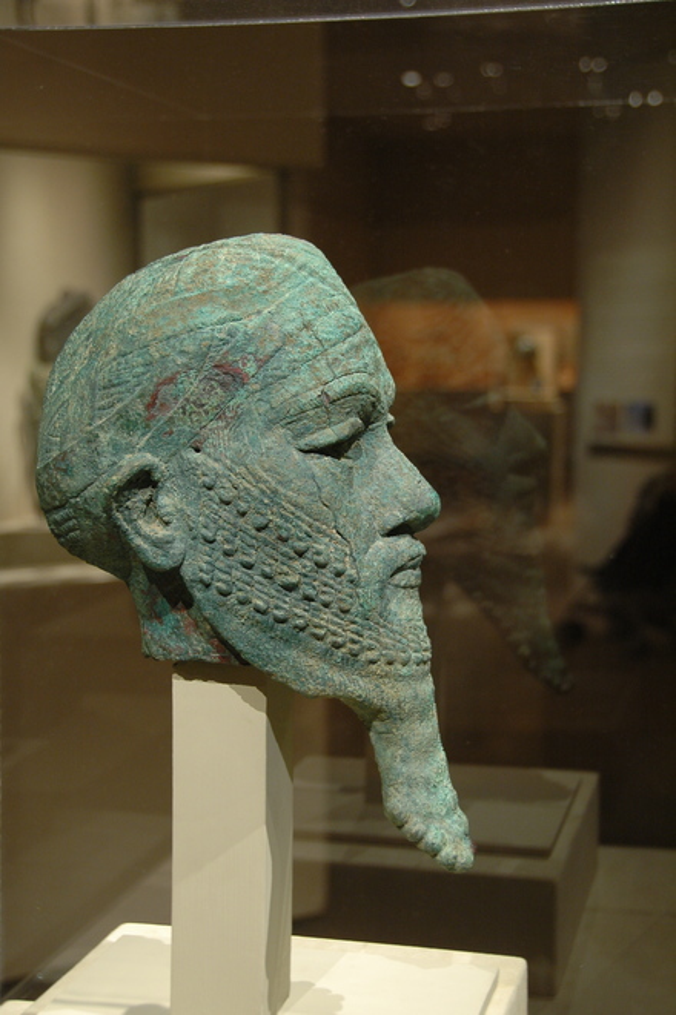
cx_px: 338
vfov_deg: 33.4
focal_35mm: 60
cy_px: 508
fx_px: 1692
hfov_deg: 22.6
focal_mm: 40
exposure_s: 1/20
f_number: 4.5
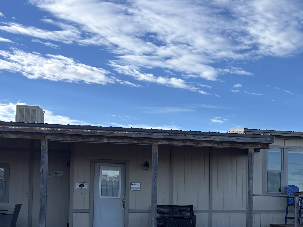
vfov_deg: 27.4
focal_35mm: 52
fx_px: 455
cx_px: 278
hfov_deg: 34.6
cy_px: 188
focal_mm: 5.96
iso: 50
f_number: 1.6
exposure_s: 1/1590
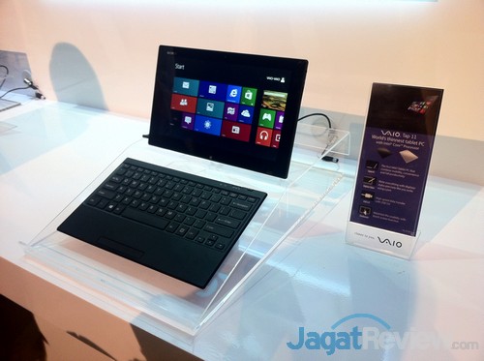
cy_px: 180
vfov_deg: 40.6
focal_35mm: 35
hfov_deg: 52.7
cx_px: 242
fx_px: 488
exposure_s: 1/20
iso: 80
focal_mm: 3.85
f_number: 2.8
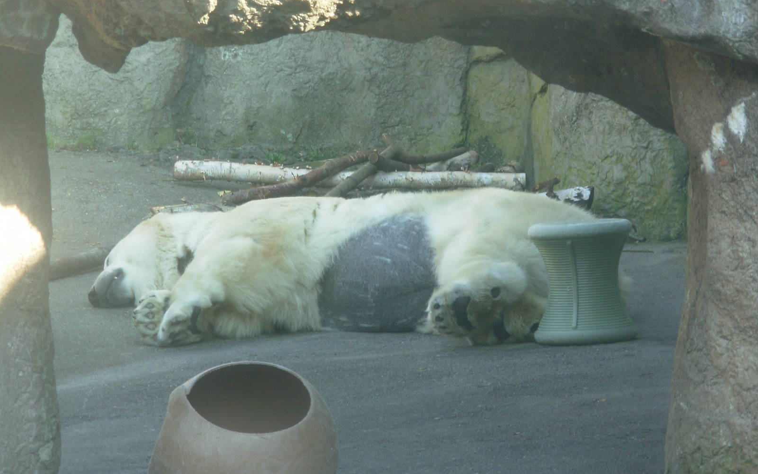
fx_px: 4173
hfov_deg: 10.4
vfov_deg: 6.5
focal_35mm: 202
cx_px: 379
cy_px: 193
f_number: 5
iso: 50
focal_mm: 31.4
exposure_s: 1/26.1
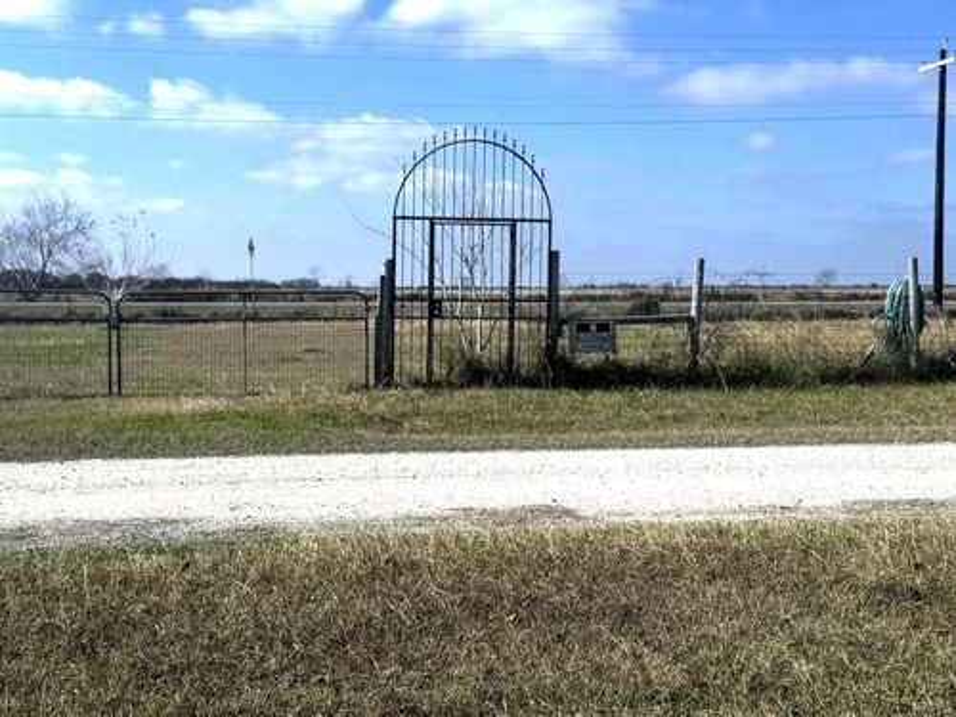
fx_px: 1298
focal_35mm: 47
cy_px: 358
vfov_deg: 30.9
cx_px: 478
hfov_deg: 40.4
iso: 80
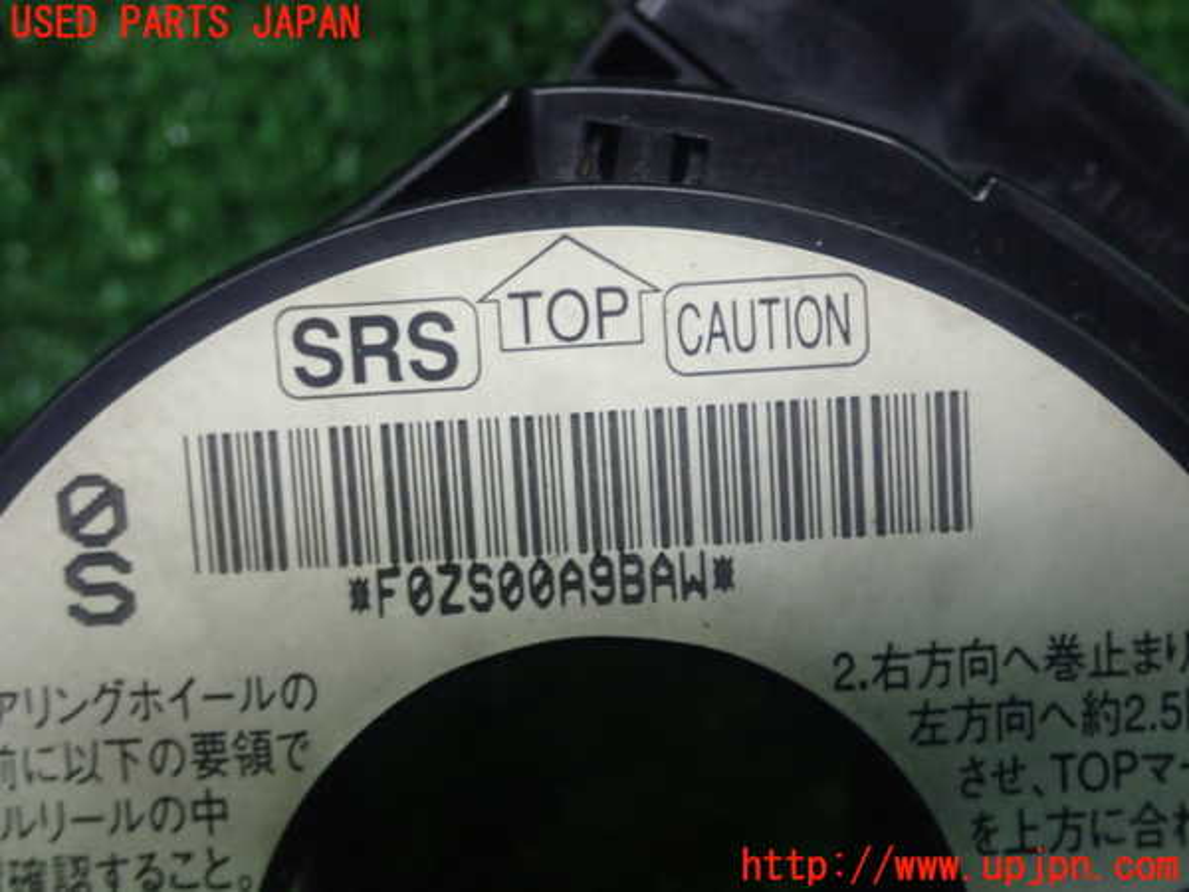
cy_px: 446
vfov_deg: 25.2
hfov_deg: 33.2
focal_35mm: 58
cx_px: 594
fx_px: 1992
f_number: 3.5
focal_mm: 10.35
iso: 640
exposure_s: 1/60
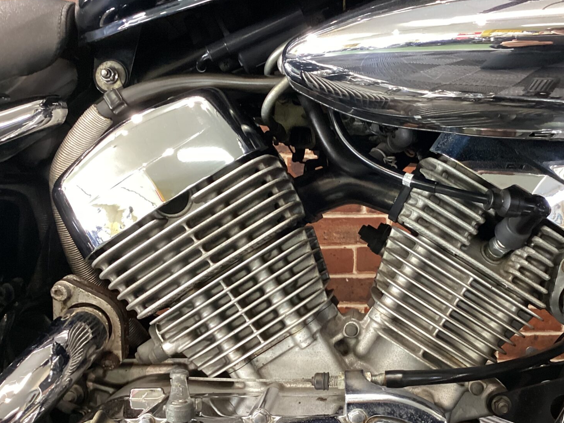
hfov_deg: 45.2
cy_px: 257
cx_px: 366
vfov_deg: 35.0
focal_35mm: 41
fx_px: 668
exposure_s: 1/40
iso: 320
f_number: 2.4
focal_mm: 3.3
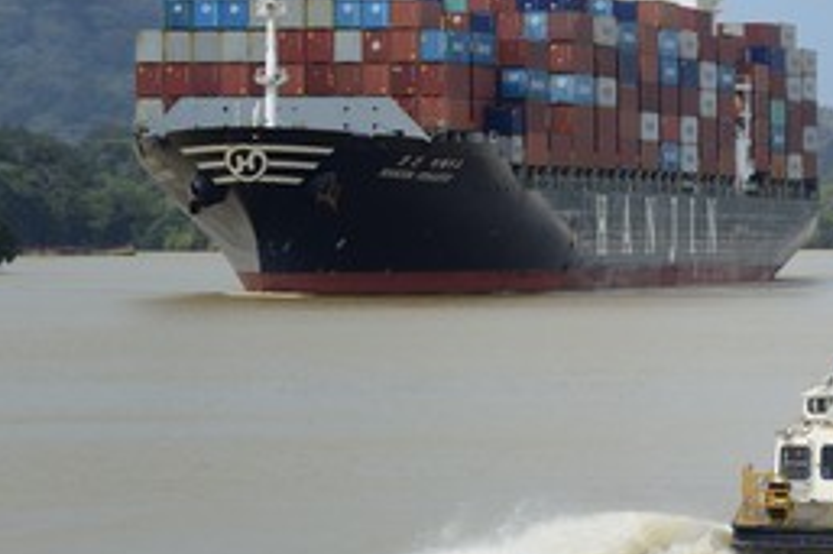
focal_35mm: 327
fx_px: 7561
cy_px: 230
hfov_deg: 6.3
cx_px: 574
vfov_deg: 4.2
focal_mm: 200
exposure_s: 1/250
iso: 200
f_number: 13
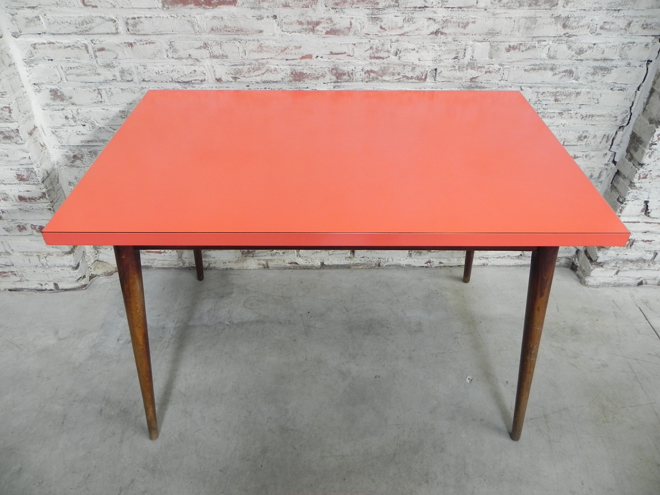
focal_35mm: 26
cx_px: 330
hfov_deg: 67.3
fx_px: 496
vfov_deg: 53.1
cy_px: 248
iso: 190
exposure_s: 1/30
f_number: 2.8
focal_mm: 4.6
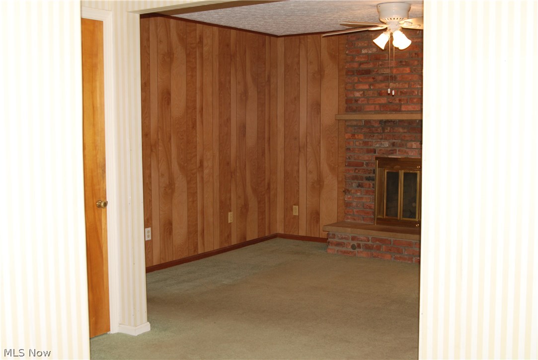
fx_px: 628
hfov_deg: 46.4
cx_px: 269
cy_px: 180
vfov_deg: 32.0
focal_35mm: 42
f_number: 4
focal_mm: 28
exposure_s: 1/60
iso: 400
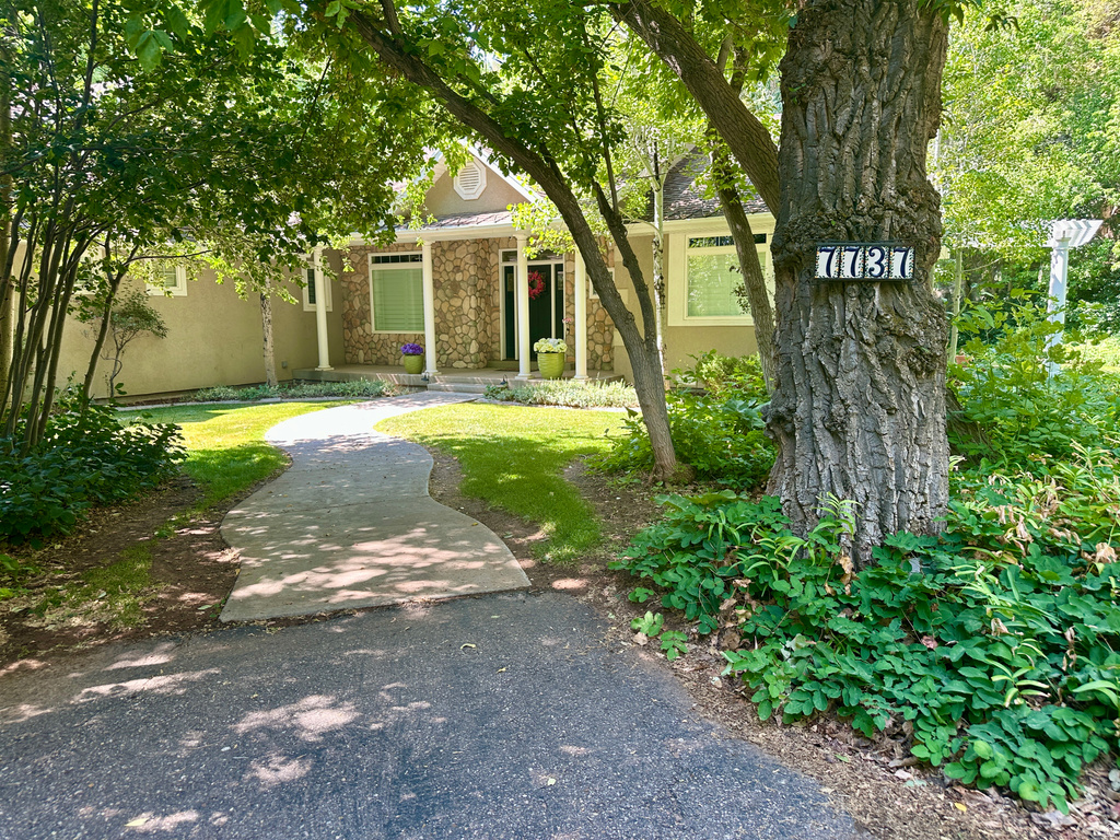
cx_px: 560
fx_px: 777
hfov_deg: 71.6
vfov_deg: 56.8
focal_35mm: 24
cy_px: 420
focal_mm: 6.86
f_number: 1.78
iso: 64
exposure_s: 1/184
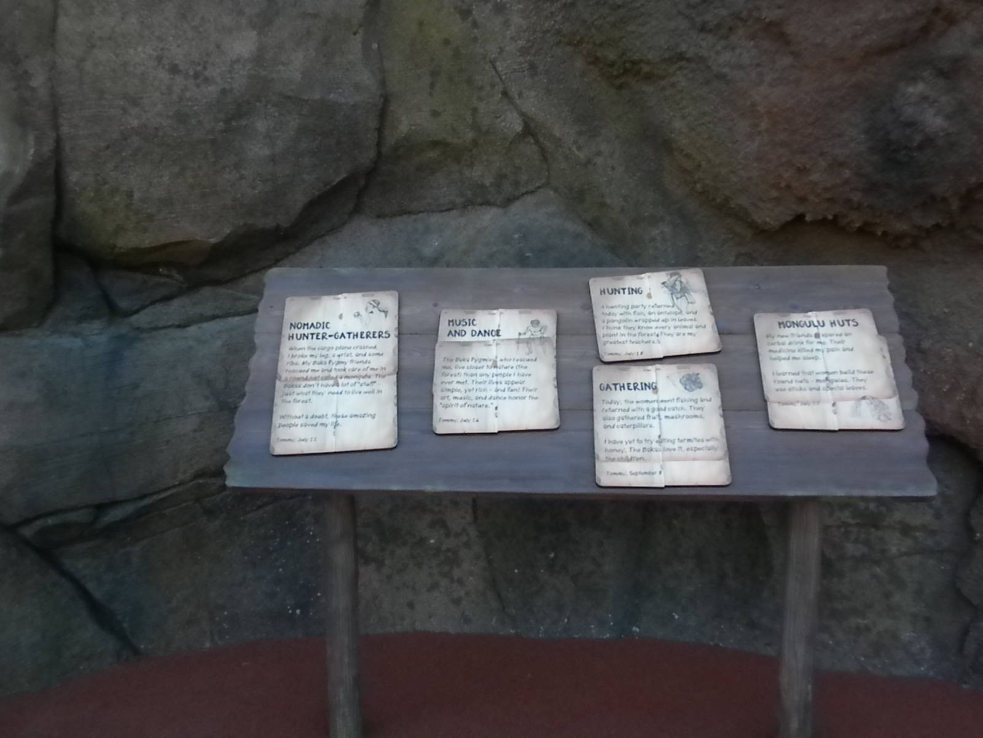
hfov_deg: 50.1
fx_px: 1051
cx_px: 492
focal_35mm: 37
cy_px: 369
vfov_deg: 38.7
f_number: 3.5
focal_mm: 6.6
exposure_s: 1/370
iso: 640
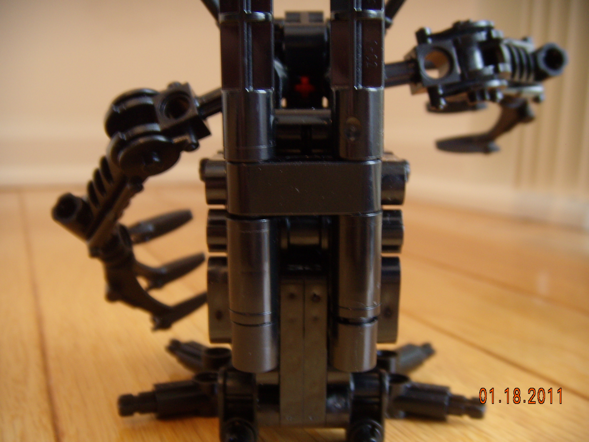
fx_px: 647
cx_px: 294
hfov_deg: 49.0
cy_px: 221
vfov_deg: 37.7
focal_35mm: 38
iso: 100
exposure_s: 1/8.51
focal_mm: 6.4
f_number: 3.5
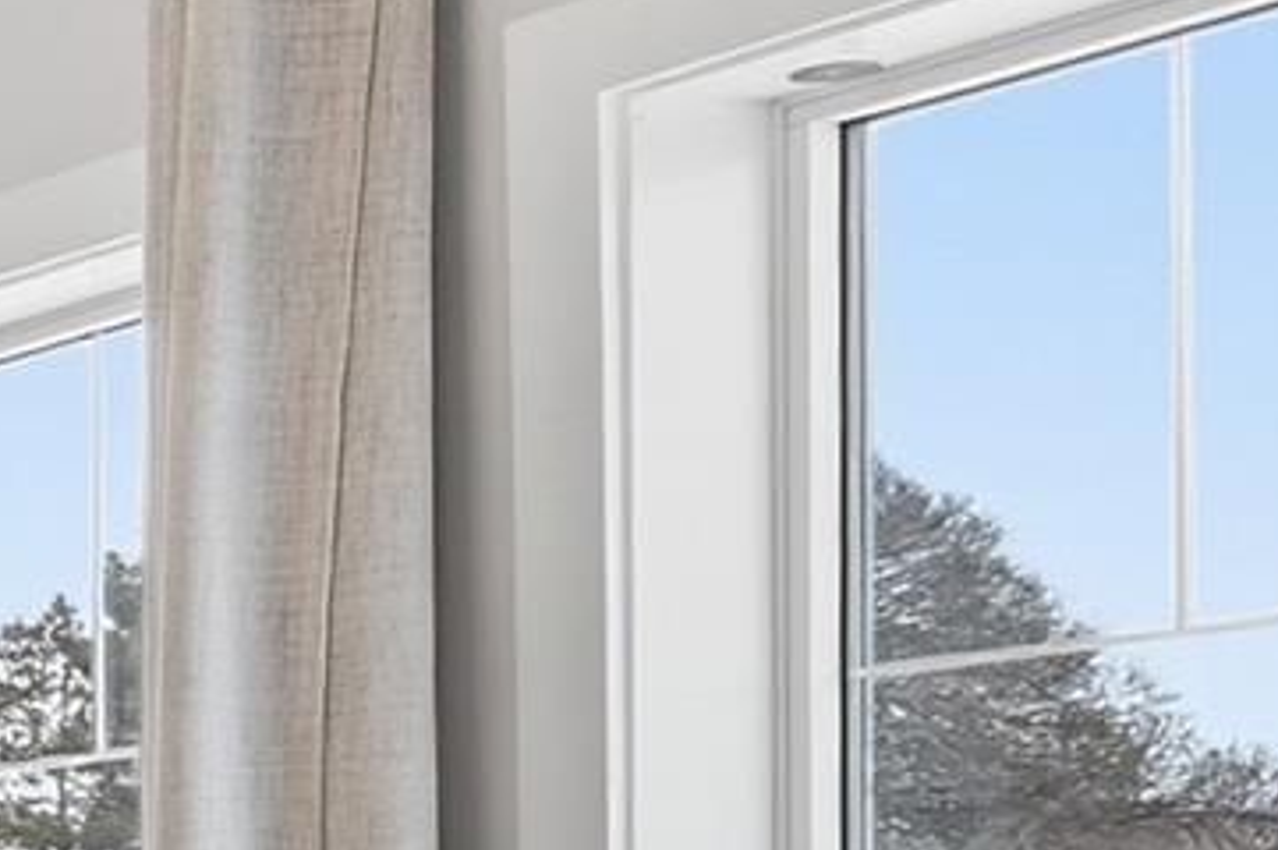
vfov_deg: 13.5
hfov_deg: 11.1
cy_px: 1167
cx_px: -2683
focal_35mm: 97
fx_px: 3440
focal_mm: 14
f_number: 8
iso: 100
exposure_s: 1/60
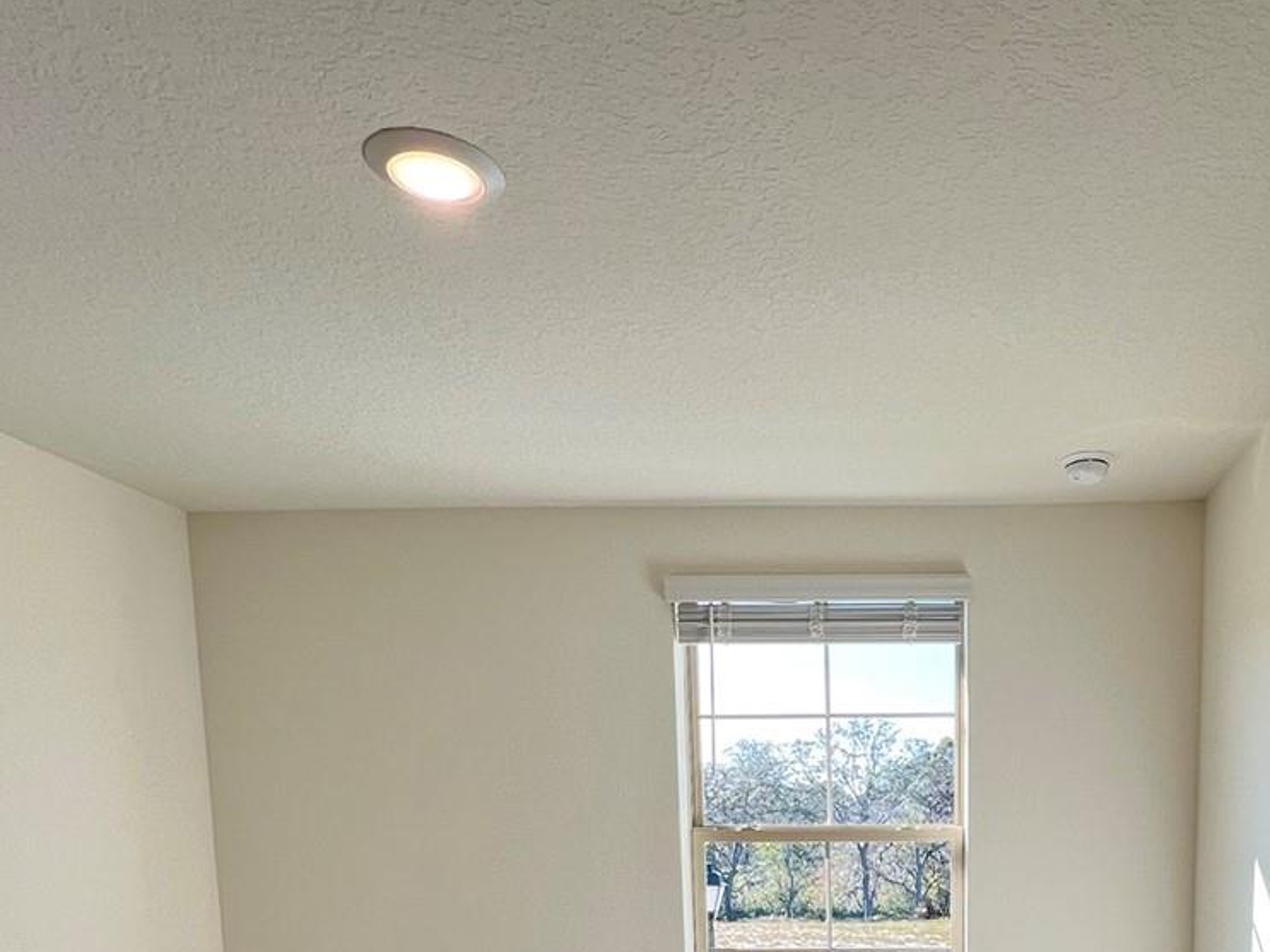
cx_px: 916
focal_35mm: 28
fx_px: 1027
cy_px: 988
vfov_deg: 41.9
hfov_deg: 60.7
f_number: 1.8
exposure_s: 1/120
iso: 32
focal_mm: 1.57
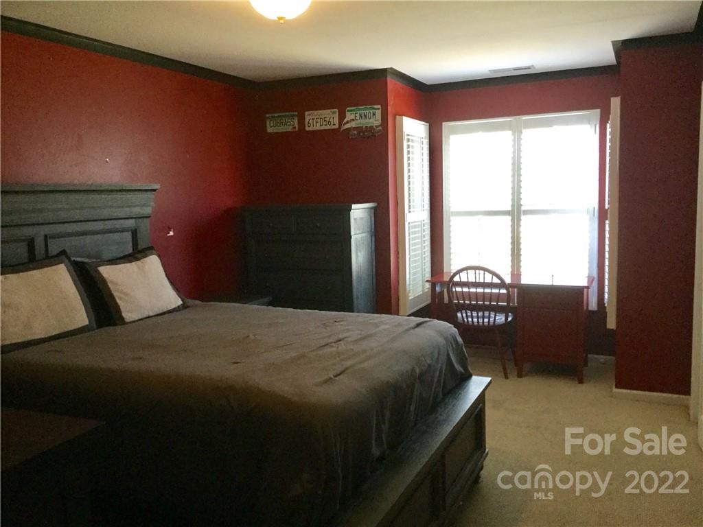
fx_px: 630
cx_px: 352
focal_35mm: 31
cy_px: 264
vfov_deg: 45.4
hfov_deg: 58.4
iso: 100
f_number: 2.4
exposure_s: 1/30
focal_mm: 3.3
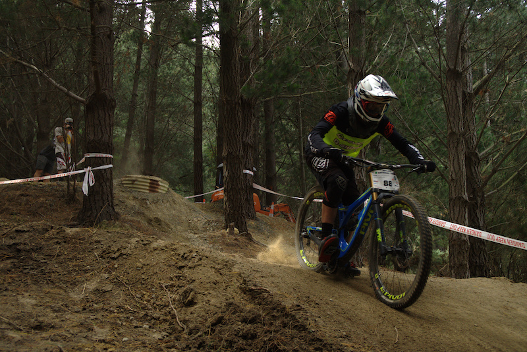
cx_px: 264
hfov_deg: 43.6
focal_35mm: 45
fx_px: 659
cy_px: 176
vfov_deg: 29.9
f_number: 4
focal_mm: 30
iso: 2500
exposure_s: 1/800
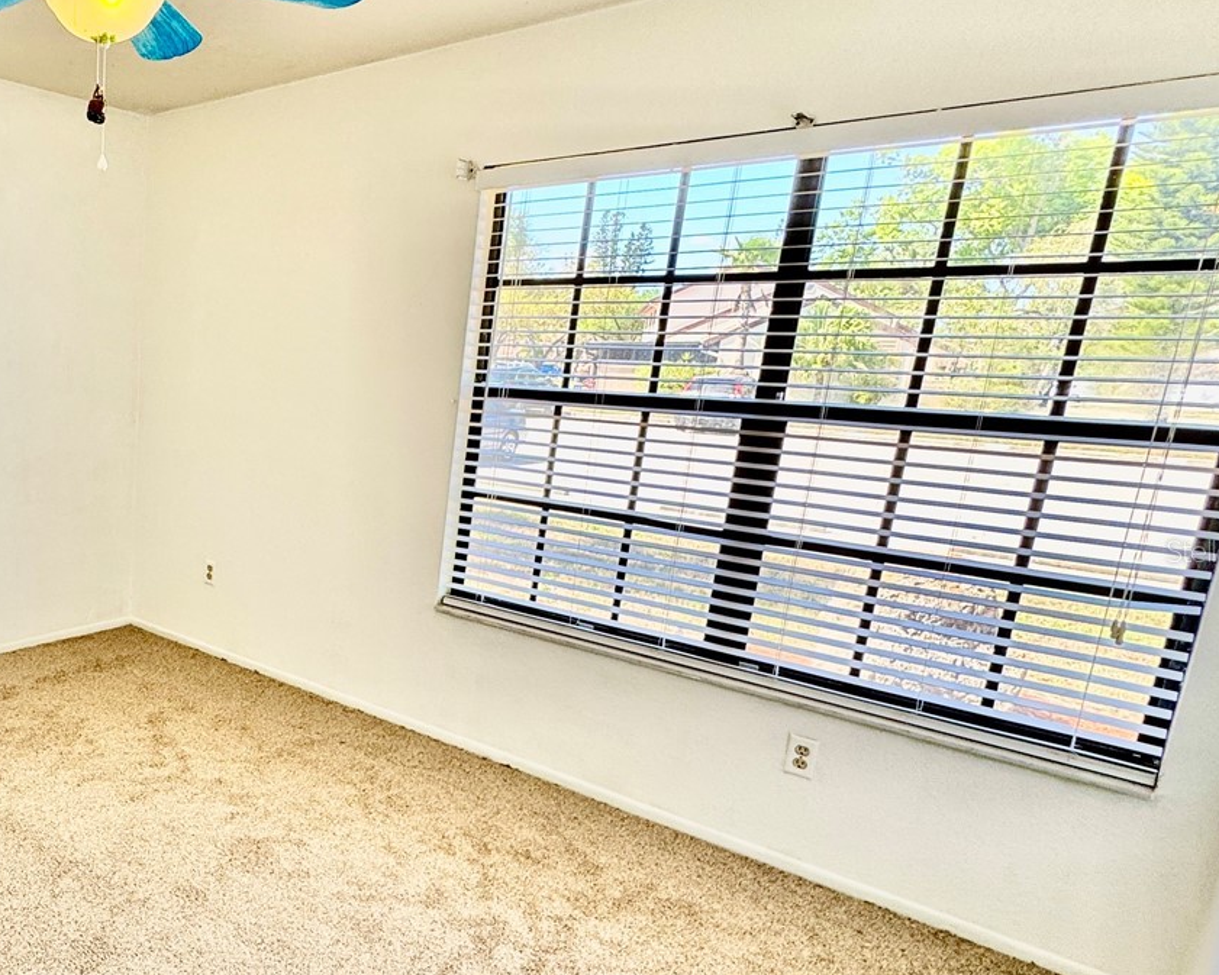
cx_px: 143
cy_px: 551
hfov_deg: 57.6
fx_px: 938
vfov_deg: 54.8
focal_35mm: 26
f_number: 2.2
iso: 64
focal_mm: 2.22
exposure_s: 1/99
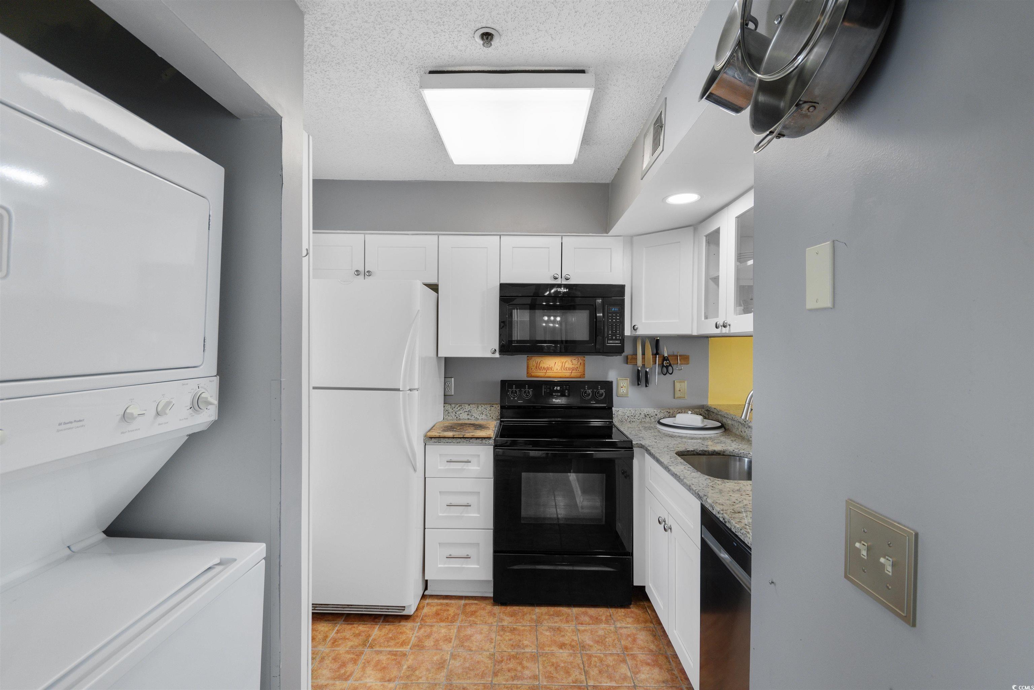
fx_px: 431
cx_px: 517
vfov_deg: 77.3
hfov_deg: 100.4
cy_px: 345
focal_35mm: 15
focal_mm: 10
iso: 100
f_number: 4.5
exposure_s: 1/30
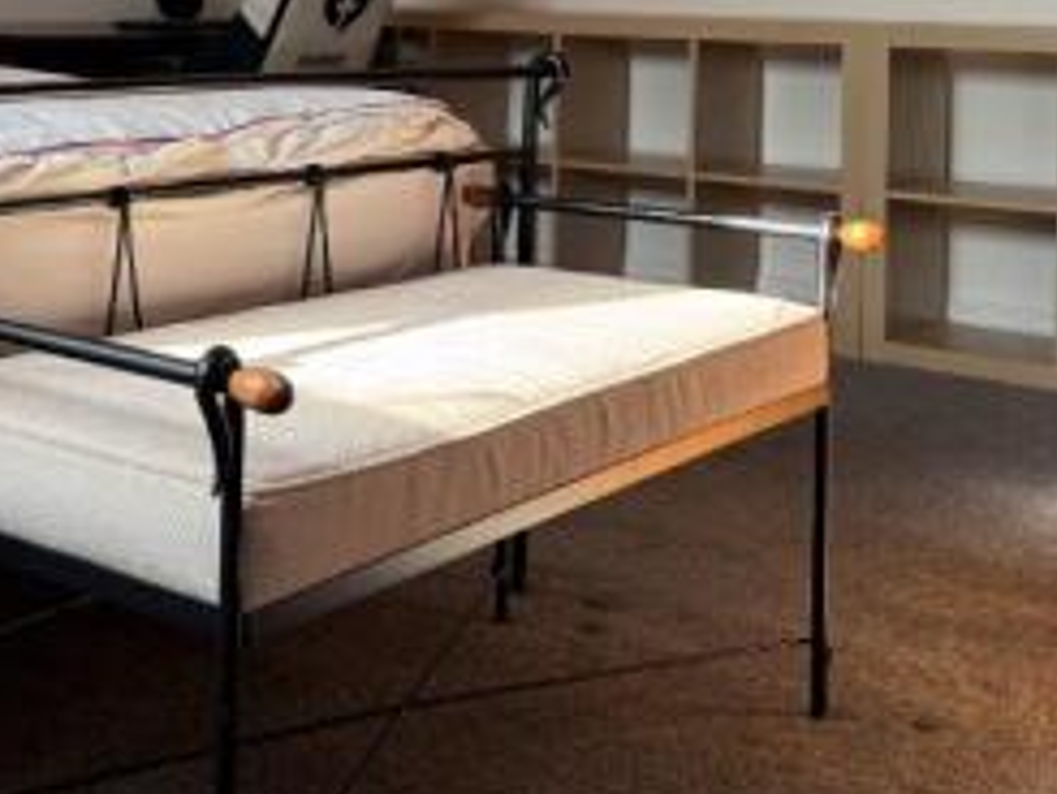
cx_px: -170
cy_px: -32
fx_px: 1741
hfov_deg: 29.6
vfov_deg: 24.3
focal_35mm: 57
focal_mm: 6.76
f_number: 1.78
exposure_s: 1/121
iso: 50
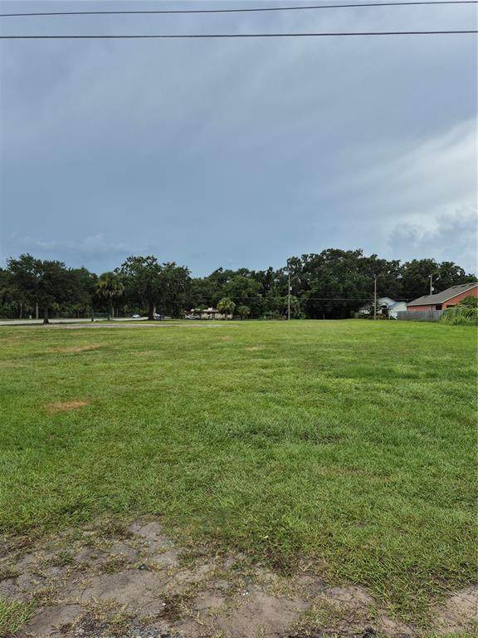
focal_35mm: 23
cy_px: 319
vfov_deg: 73.9
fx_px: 423
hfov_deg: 58.9
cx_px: 239
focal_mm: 5.4
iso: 25
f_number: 1.8
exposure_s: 1/2080
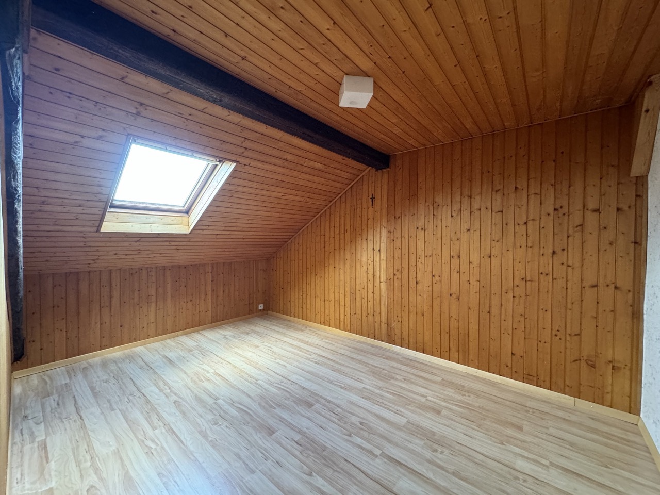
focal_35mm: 14
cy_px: 248
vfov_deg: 85.7
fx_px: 267
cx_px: 330
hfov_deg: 102.1
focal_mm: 2.22
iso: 400
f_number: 2.2
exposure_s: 1/50
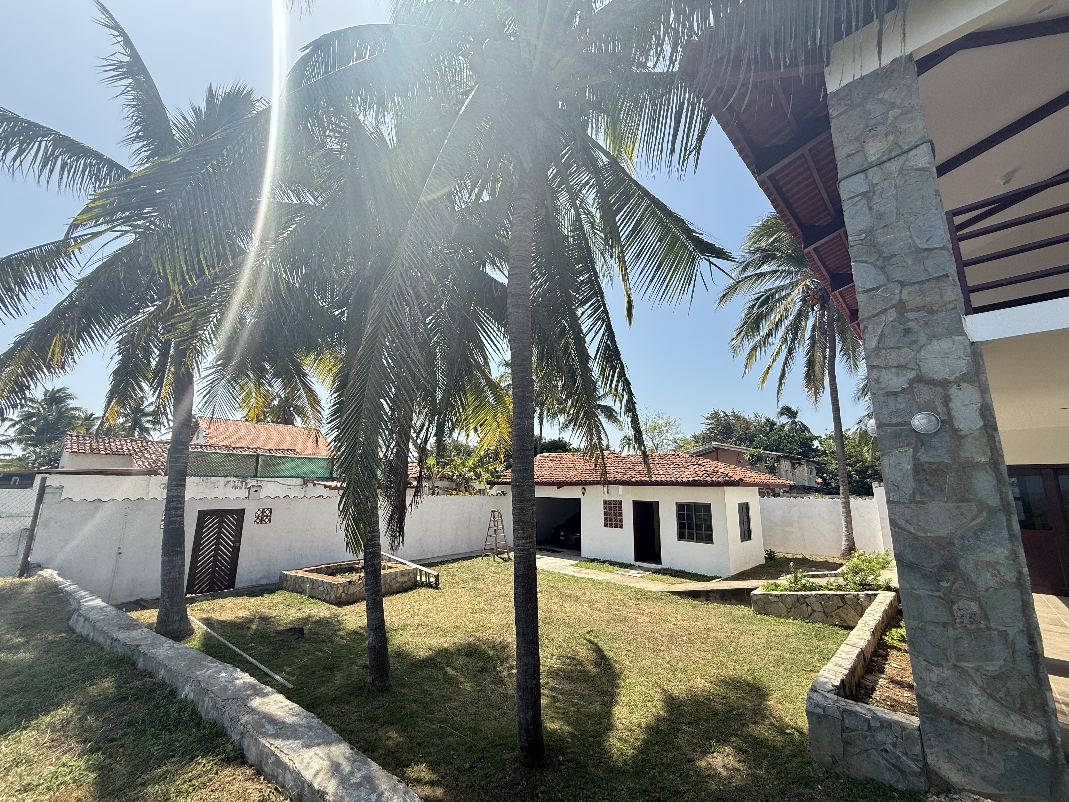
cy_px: 401
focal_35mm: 14
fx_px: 432
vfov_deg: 85.7
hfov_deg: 102.1
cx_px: 534
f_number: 2.2
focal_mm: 2.22
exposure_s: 1/1211
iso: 50
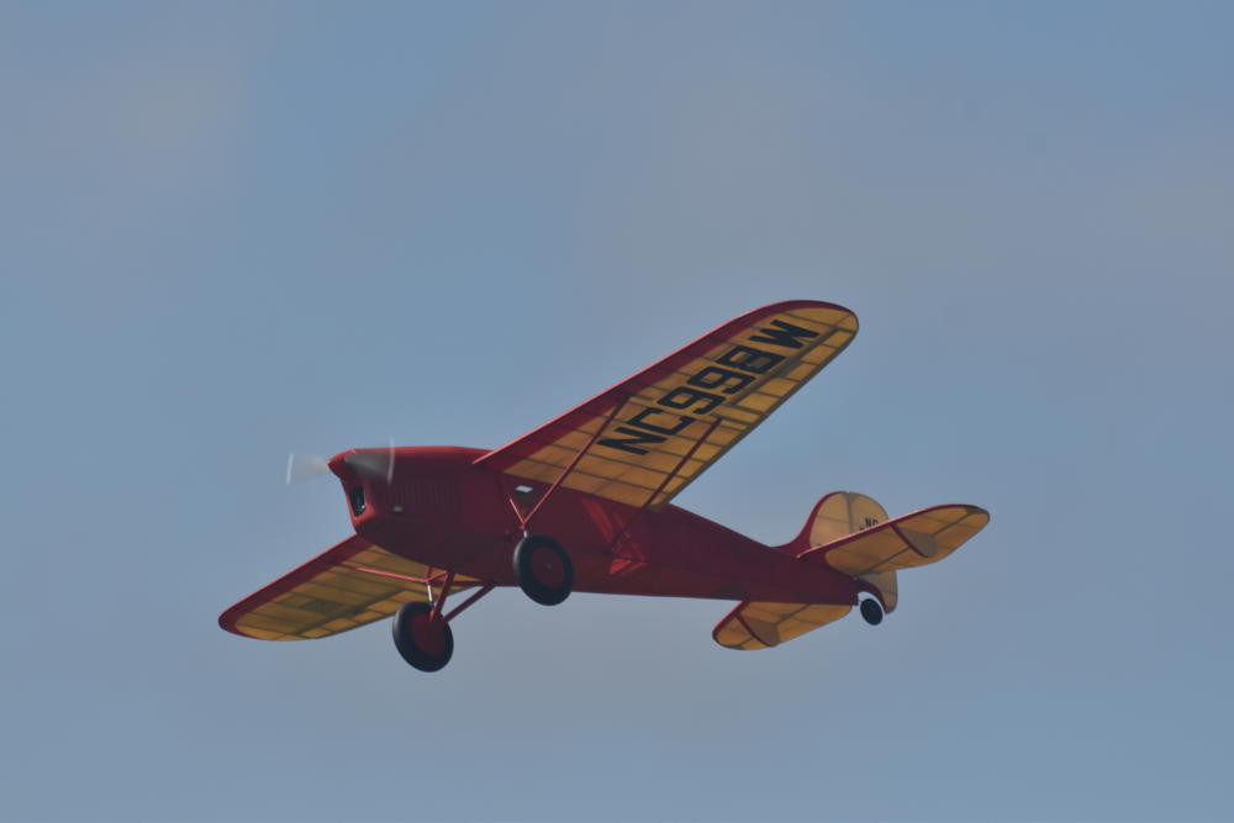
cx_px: 617
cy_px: 412
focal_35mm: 450
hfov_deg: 4.6
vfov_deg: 3.1
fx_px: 15426
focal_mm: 300
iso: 200
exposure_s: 1/1600
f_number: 5.6
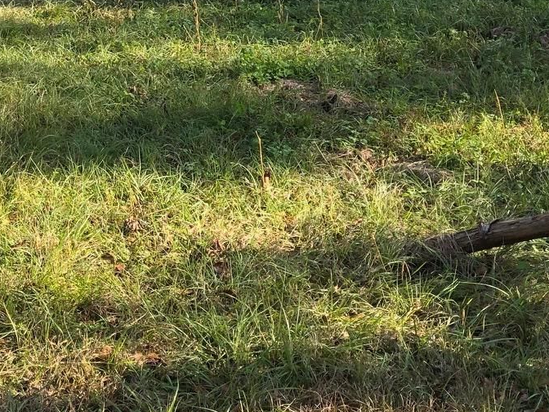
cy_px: -104
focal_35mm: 84
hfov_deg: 22.6
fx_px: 1332
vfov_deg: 16.7
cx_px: 36
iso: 20
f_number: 1.8
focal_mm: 3.99
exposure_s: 1/324
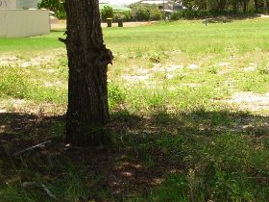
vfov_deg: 16.9
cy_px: 127
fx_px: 676
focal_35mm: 87
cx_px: 239
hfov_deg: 22.0
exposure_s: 1/558
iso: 50
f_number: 2.9
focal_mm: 6.3
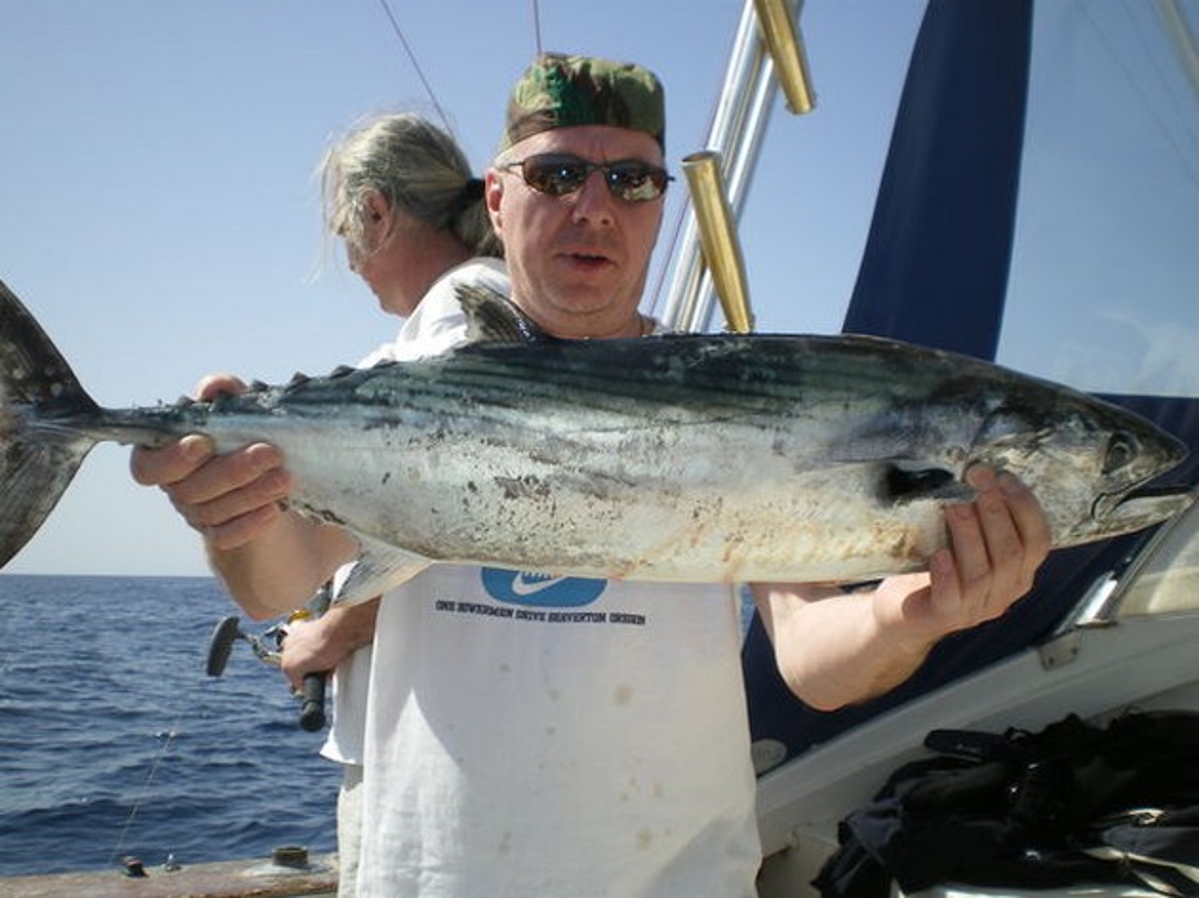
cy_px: 449
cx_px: 600
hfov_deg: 44.8
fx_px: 1454
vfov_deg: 34.3
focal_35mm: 42
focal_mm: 7.4
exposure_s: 1/500
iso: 50
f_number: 4.9
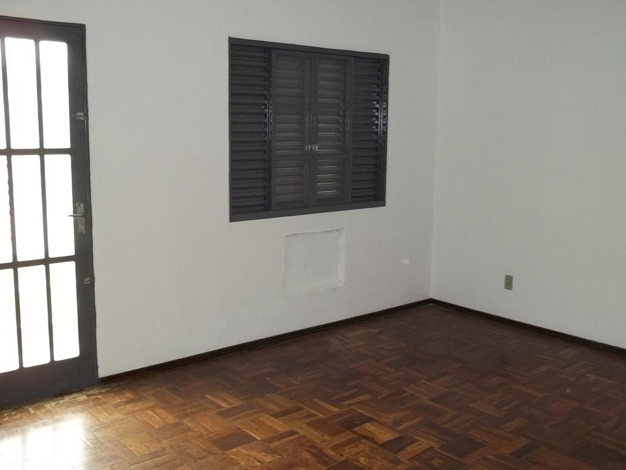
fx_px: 651
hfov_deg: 51.4
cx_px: 313
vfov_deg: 39.7
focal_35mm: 36
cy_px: 235
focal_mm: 6.5
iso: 160
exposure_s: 1/30
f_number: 3.1
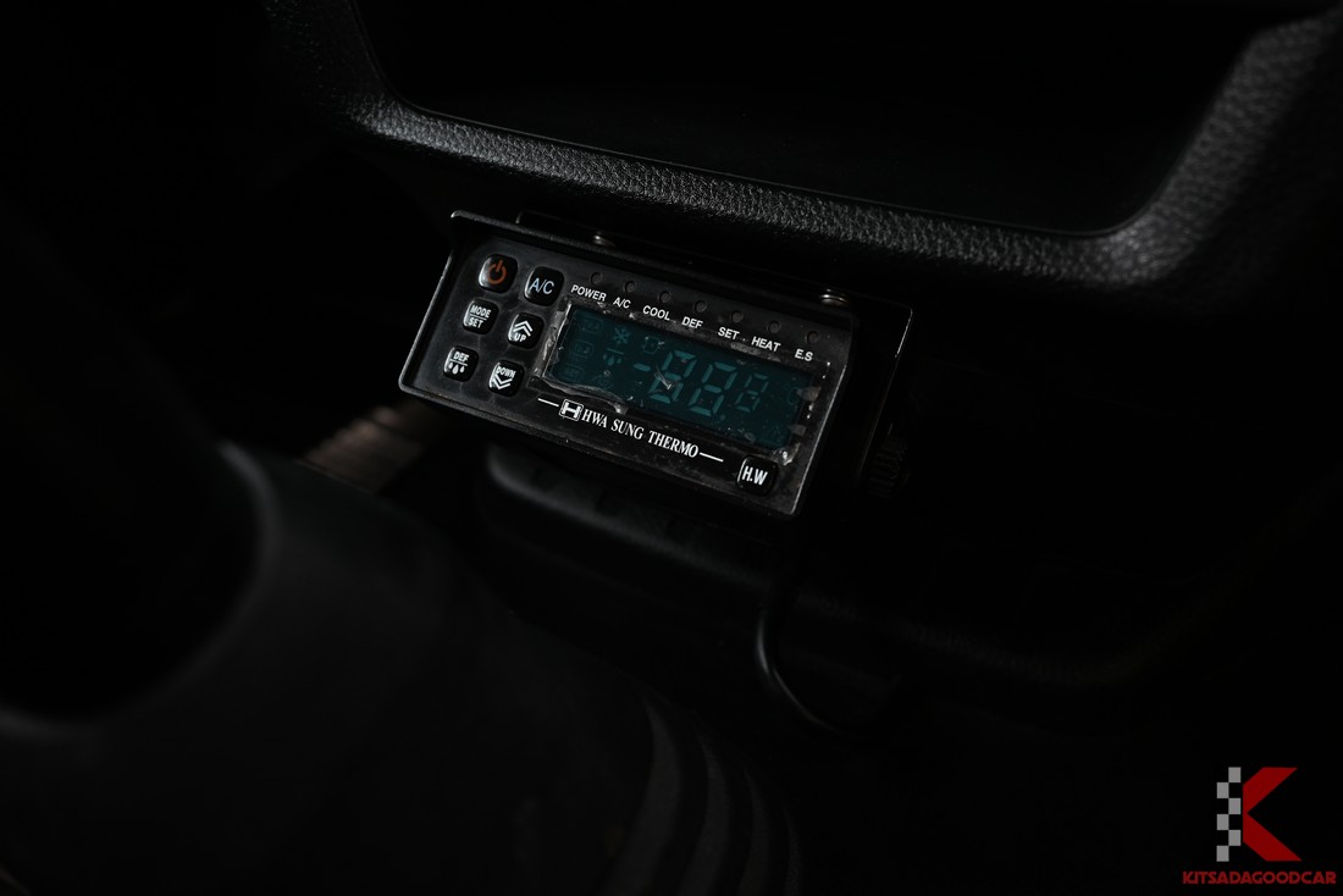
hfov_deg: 57.2
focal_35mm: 33
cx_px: 672
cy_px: 448
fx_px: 1231
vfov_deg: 40.0
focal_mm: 33
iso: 400
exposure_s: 1/30
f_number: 5.6
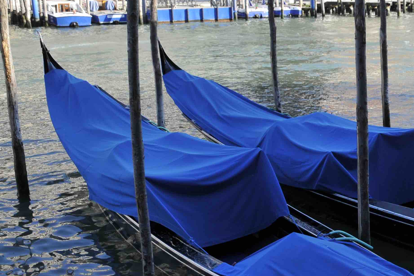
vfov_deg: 20.6
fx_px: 761
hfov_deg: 28.1
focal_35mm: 66
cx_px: 438
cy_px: 145
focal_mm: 19
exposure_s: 1/180
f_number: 6.7
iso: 200
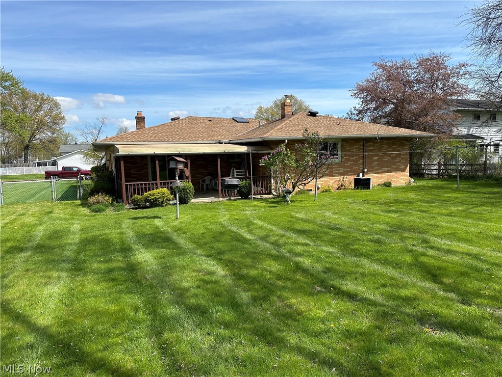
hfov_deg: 71.6
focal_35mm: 24
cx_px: 251
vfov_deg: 56.8
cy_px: 188
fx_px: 348
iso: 80
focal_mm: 6.86
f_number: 1.78
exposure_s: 1/3717
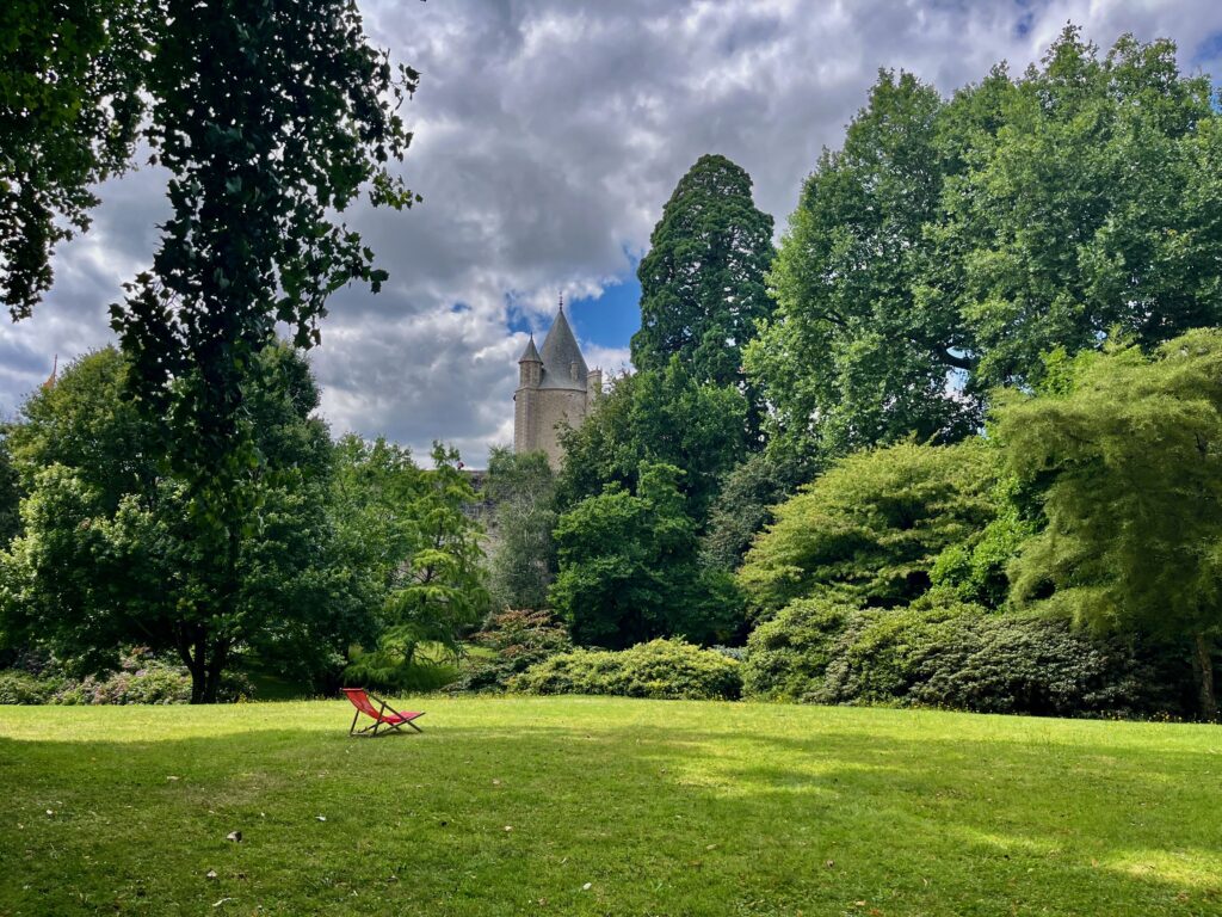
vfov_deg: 53.1
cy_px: 458
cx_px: 611
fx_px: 918
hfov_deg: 67.3
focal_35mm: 26
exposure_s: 1/1923
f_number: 1.6
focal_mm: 5.1
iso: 50
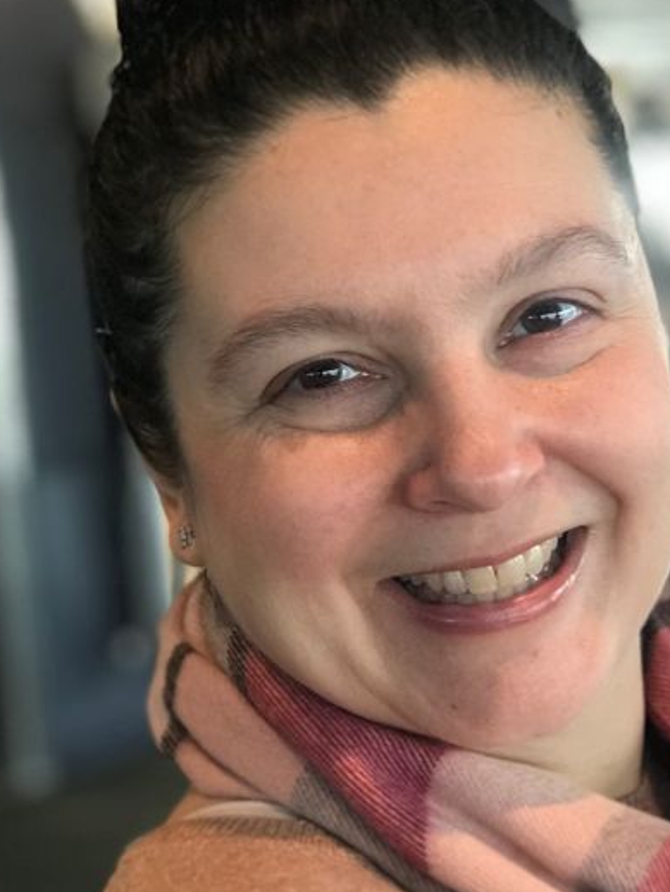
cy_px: 573
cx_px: 539
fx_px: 2836
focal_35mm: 110
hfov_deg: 13.4
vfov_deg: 17.8
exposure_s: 1/60
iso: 64
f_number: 2.8
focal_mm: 6.6
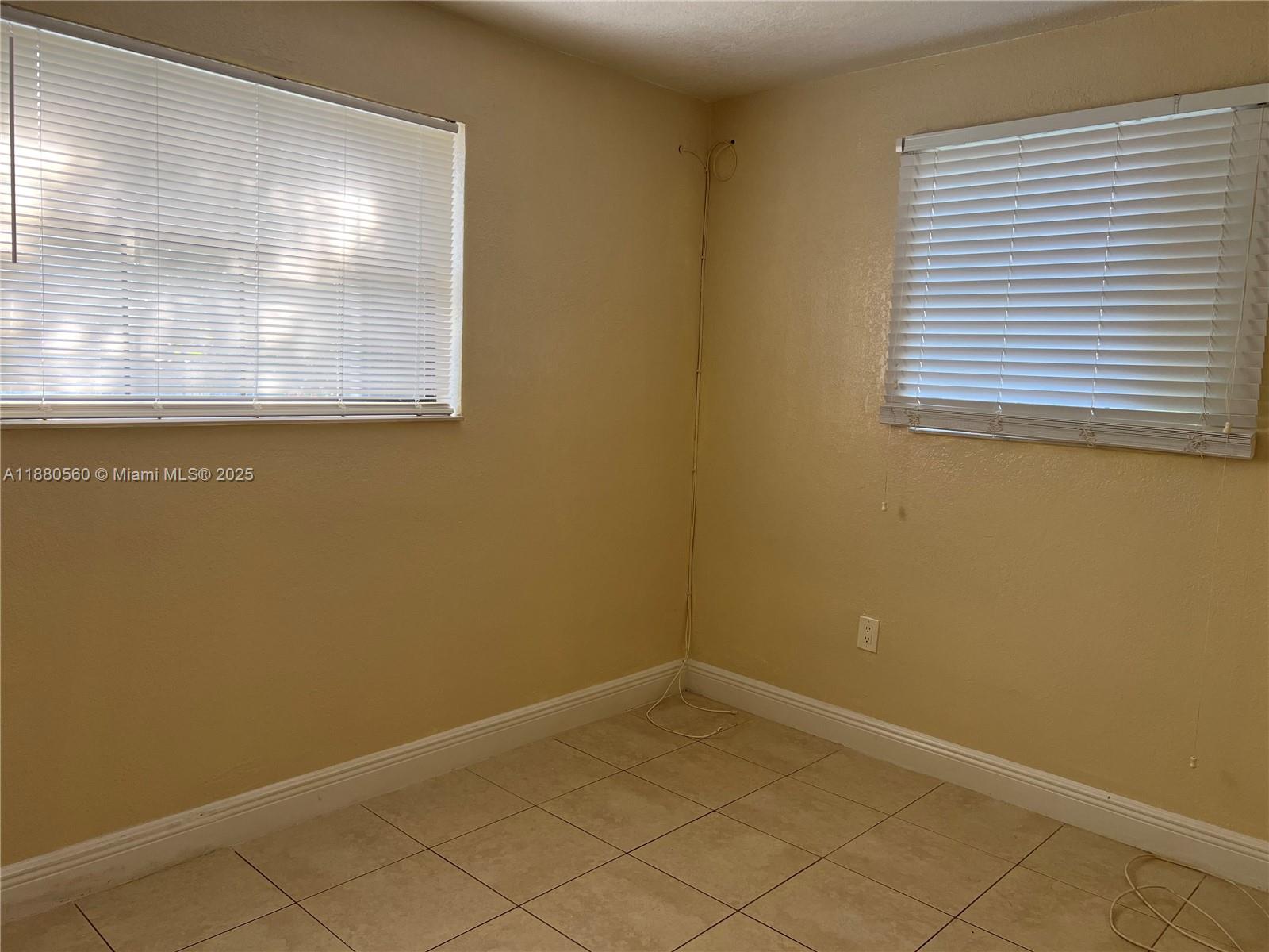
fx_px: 953
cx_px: 634
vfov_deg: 53.1
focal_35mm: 26
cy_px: 476
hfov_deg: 67.3
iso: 100
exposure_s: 1/120
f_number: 1.5
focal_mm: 5.7
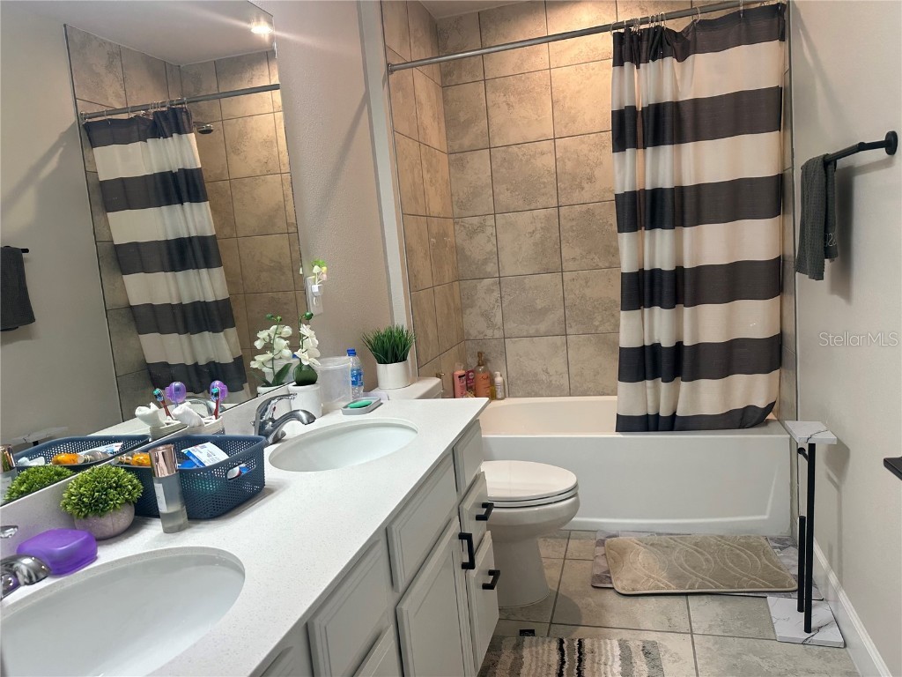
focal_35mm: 24
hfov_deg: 71.6
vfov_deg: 56.8
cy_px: 338
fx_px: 625
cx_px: 451
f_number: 1.78
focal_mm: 6.86
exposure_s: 1/120
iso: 100
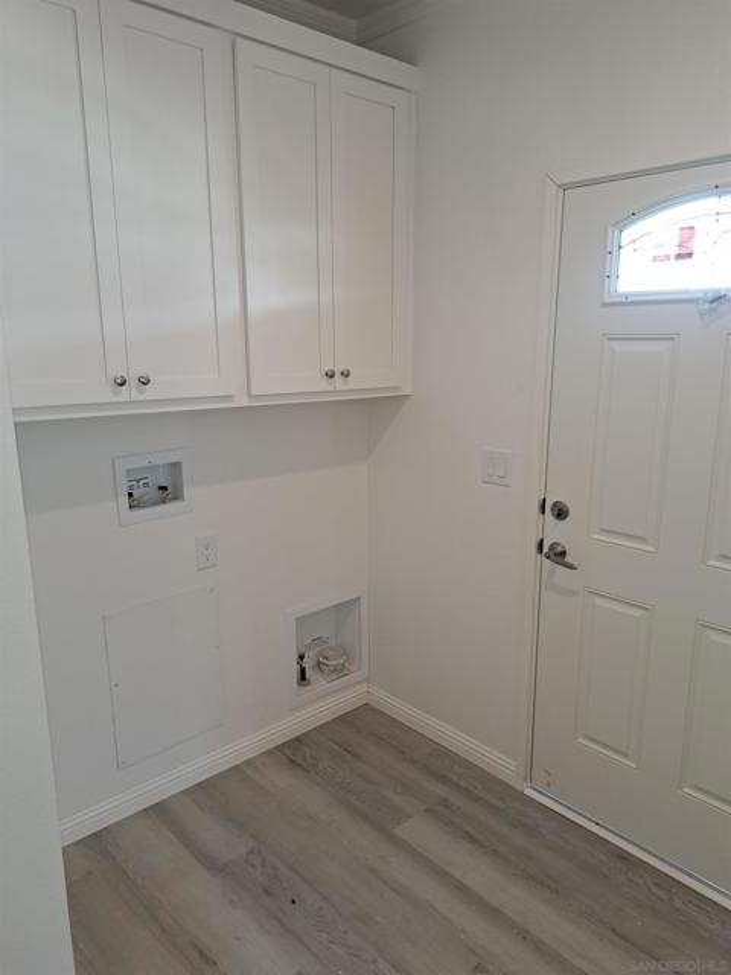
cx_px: 366
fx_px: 676
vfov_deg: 71.6
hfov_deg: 56.8
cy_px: 488
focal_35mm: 24
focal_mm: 5.23
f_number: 1.8
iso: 200
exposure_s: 1/60
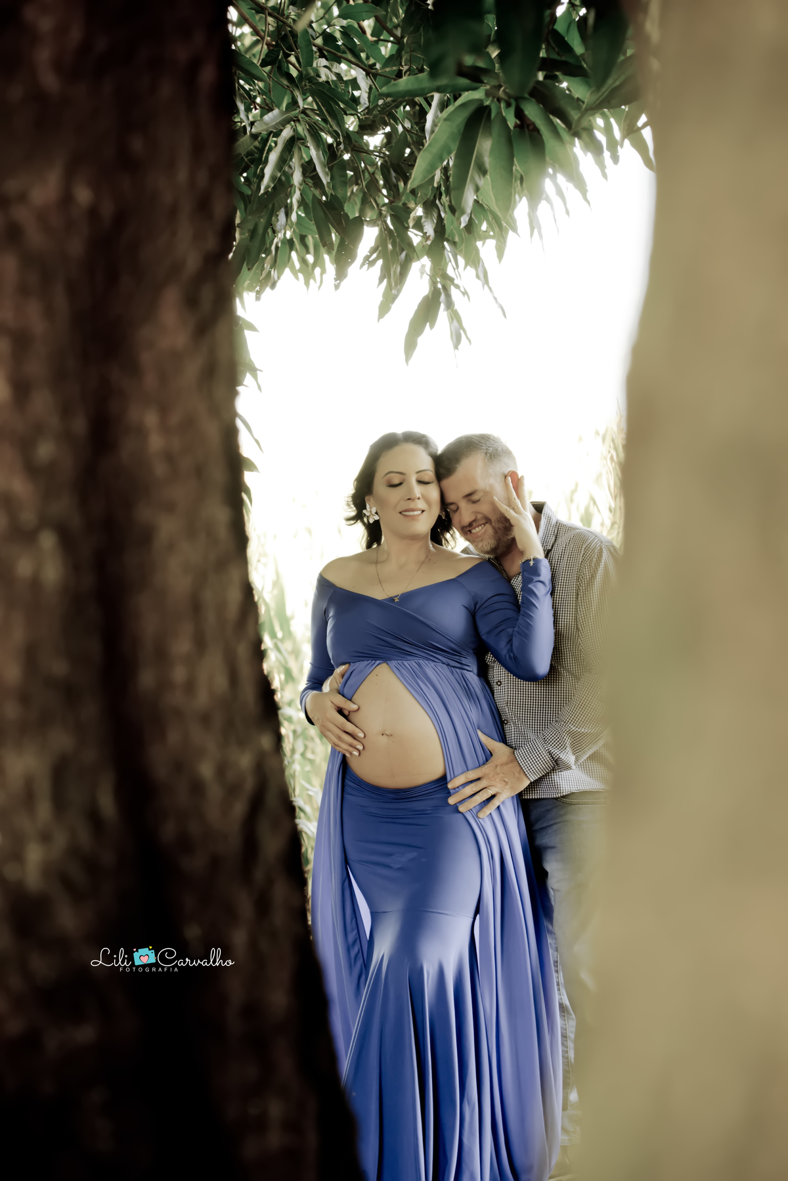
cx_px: 394
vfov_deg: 28.8
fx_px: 2296
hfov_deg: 19.5
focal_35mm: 70
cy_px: 590
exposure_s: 1/200
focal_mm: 70
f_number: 4.5
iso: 800
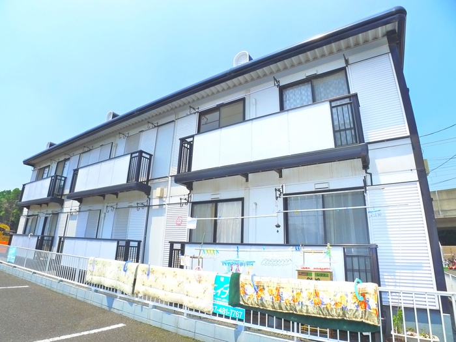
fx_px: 316
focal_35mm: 24
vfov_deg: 56.8
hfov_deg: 71.6
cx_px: 228
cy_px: 171
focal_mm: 5.1
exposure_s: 1/640
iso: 400
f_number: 4
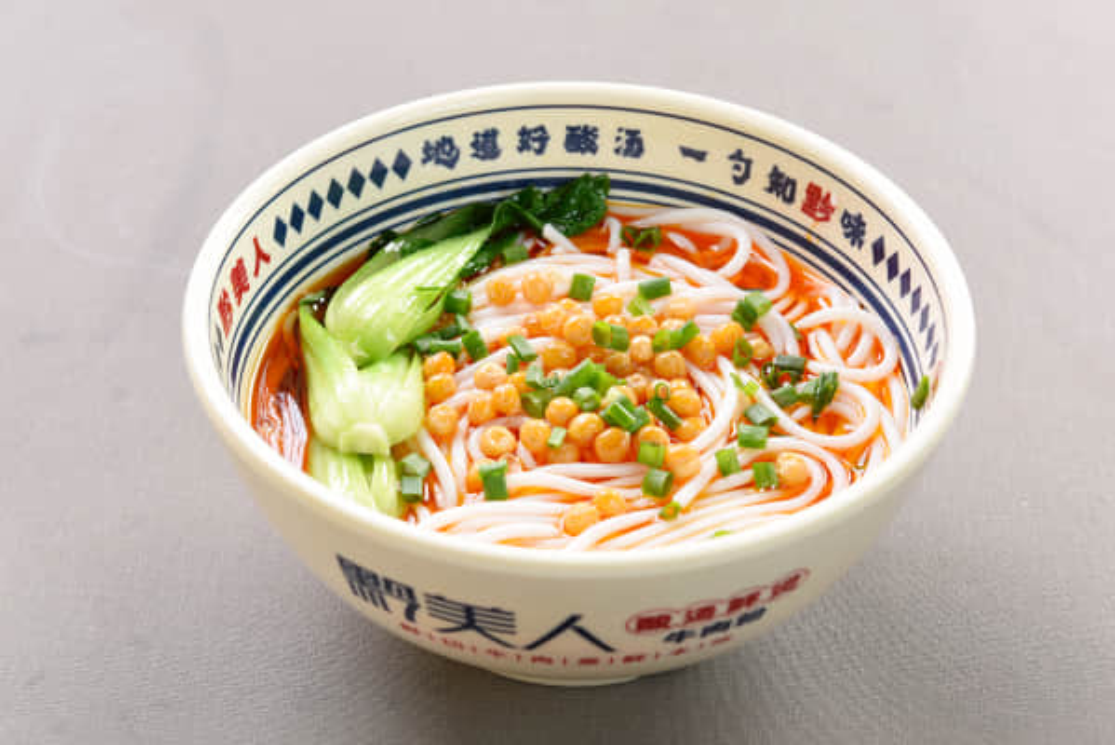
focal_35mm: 70
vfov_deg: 19.5
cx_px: 558
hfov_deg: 28.8
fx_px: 2169
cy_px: 372
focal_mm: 70
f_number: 10
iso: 100
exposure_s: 1/100
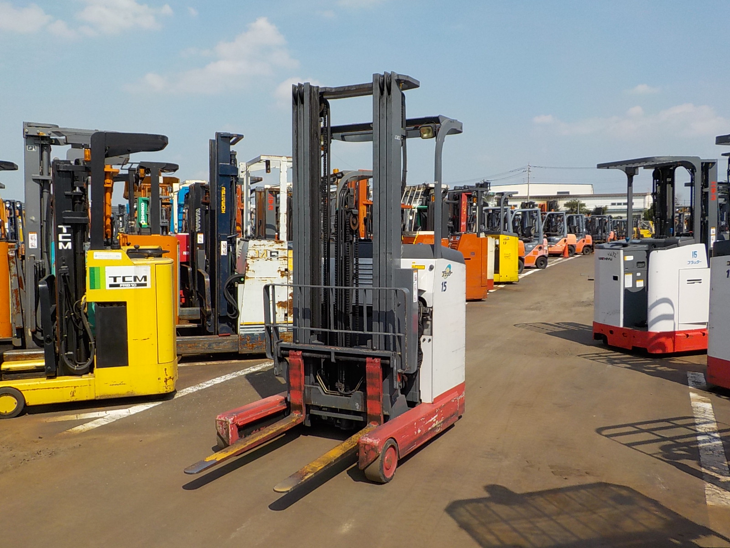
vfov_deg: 46.8
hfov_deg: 60.0
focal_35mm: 30
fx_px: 633
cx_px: 365
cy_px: 274
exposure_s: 1/1250
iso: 125
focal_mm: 4.1
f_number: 3.3
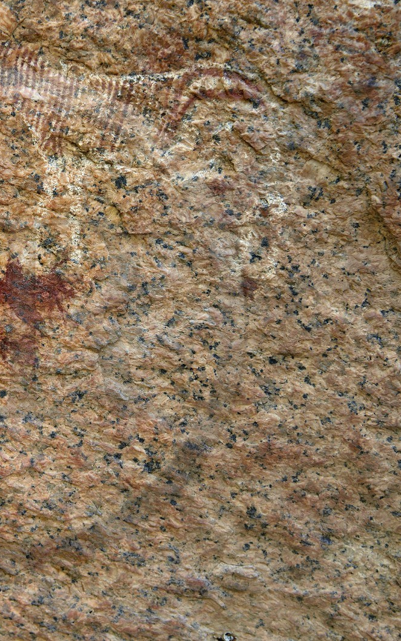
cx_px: -5
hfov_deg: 16.6
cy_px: 320
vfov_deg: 26.8
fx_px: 1347
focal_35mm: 77
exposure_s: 1/200
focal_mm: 50
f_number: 8
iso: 400
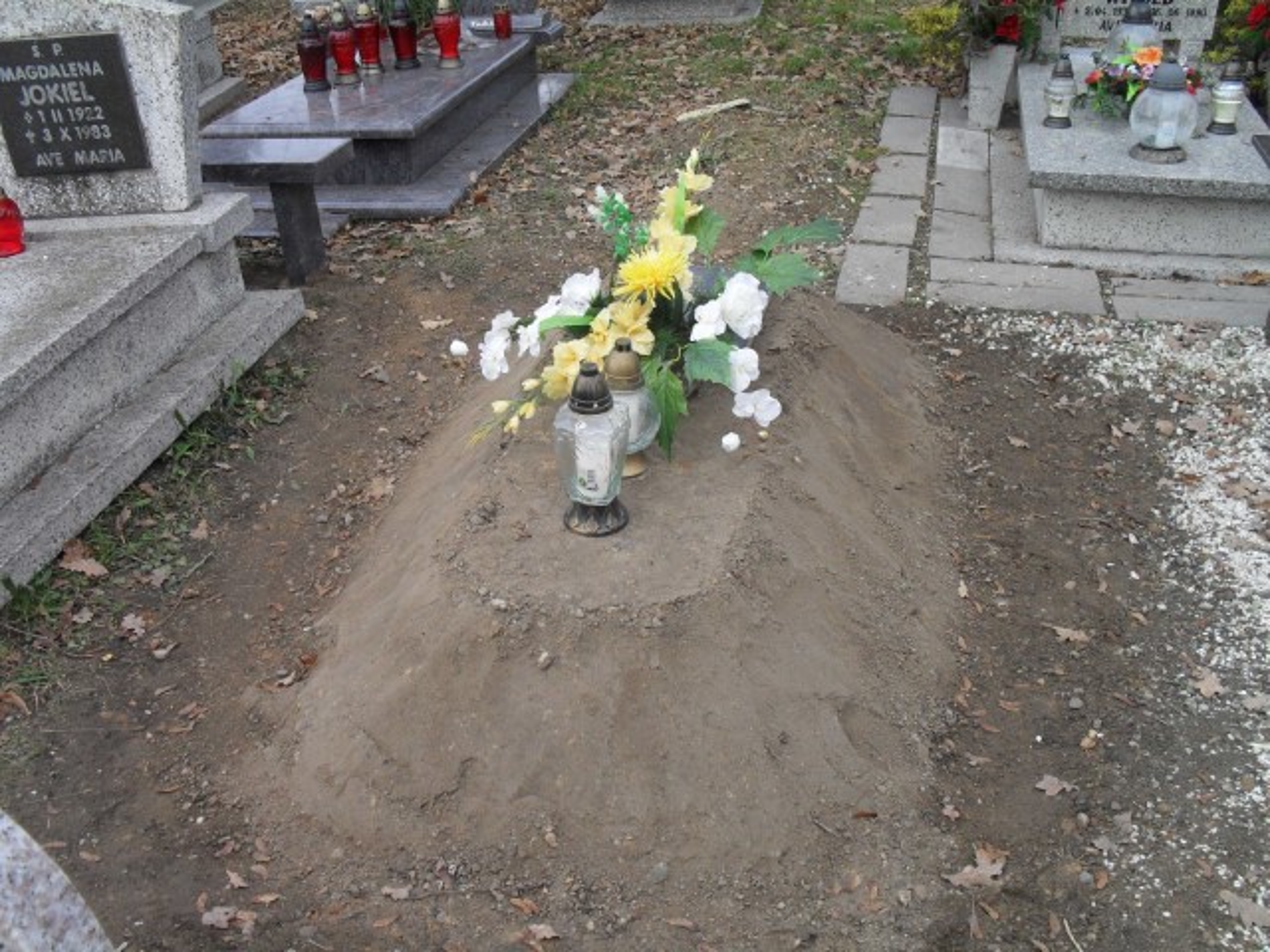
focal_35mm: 35
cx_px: 635
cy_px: 476
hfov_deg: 52.6
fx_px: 1284
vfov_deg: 40.7
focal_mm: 6.3
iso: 100
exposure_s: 1/180
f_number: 3.2
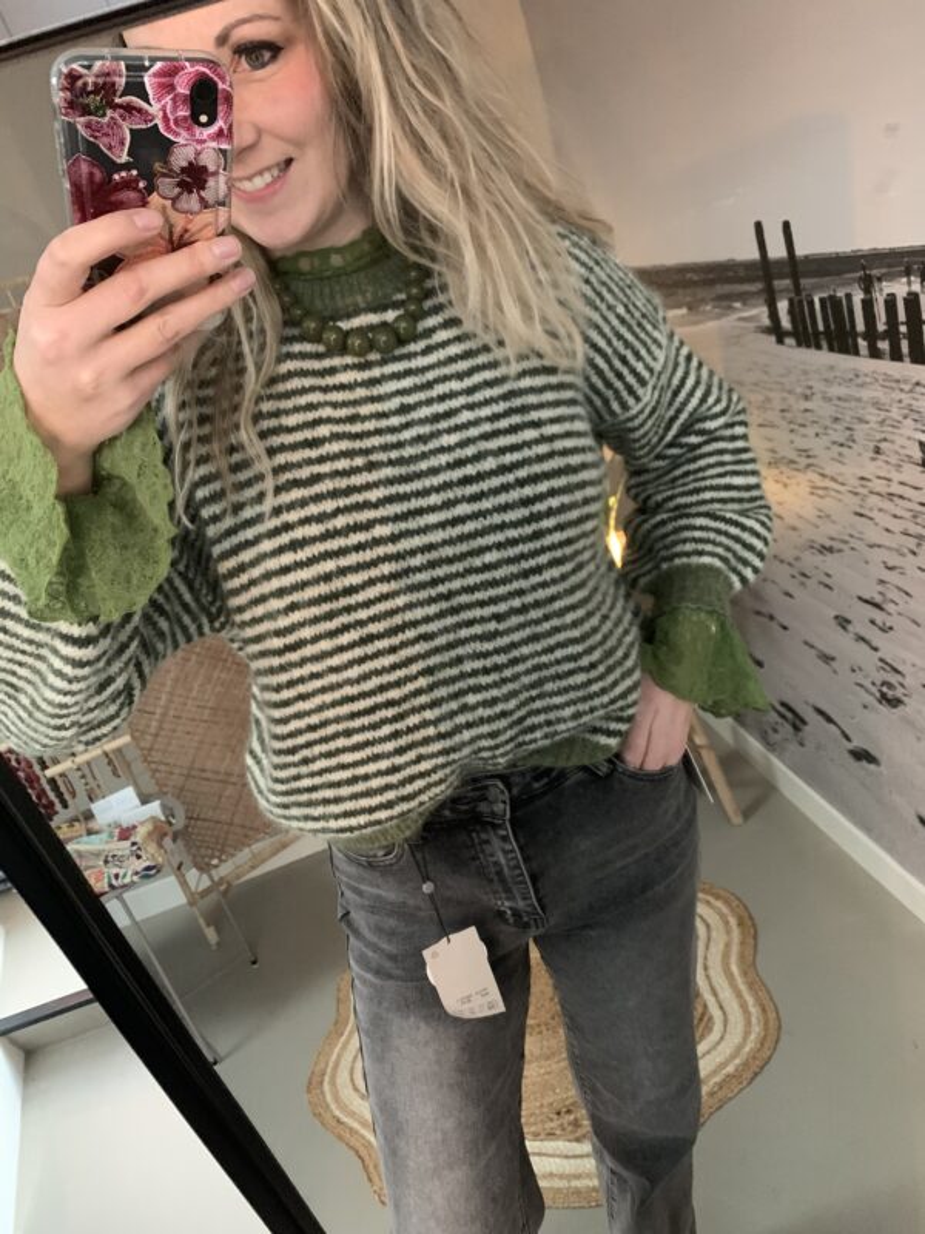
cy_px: 617
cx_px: 462
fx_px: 926
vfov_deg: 67.3
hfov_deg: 53.1
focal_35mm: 26
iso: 800
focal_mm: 4.25
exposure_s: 1/26
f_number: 1.8
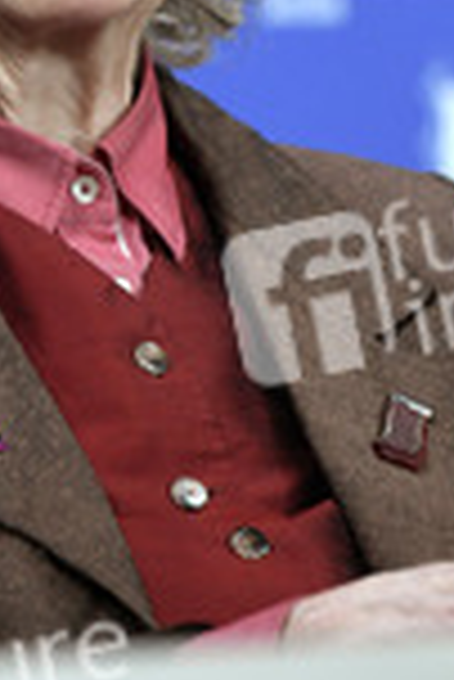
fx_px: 8738
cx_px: 45
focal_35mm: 463
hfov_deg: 3.0
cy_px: 54
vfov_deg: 4.4
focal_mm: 175
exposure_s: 1/200
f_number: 5.6
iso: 1600
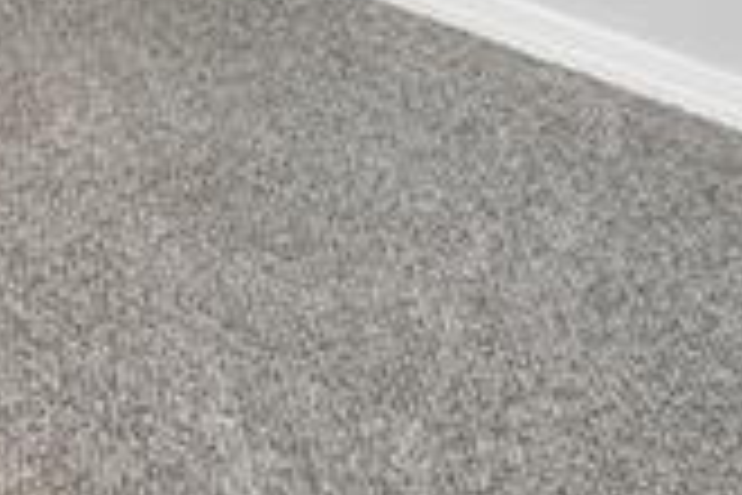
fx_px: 1917
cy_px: -698
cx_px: -863
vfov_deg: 11.9
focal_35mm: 93
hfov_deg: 15.7
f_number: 8
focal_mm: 10
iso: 320
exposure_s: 1/3
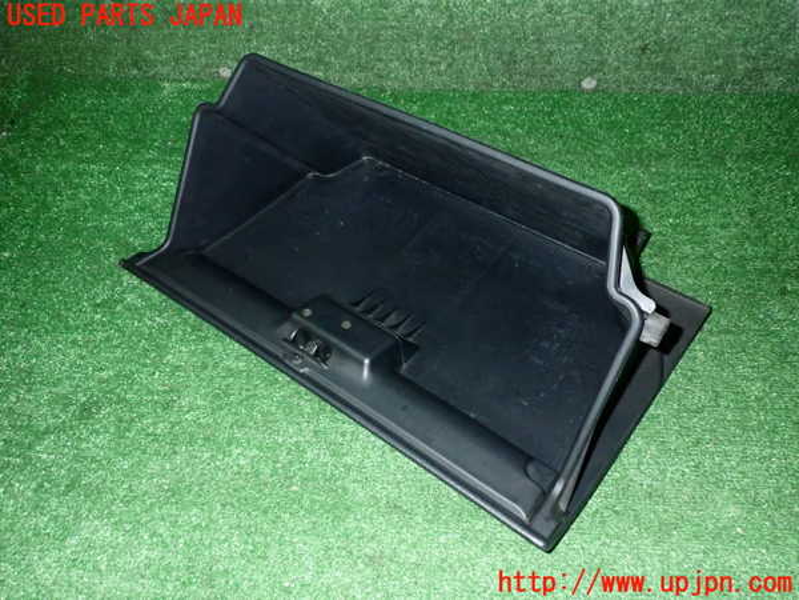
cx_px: 400
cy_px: 300
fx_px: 692
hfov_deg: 60.0
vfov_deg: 46.8
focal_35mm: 30
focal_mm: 5.4
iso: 800
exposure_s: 1/30
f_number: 6.3
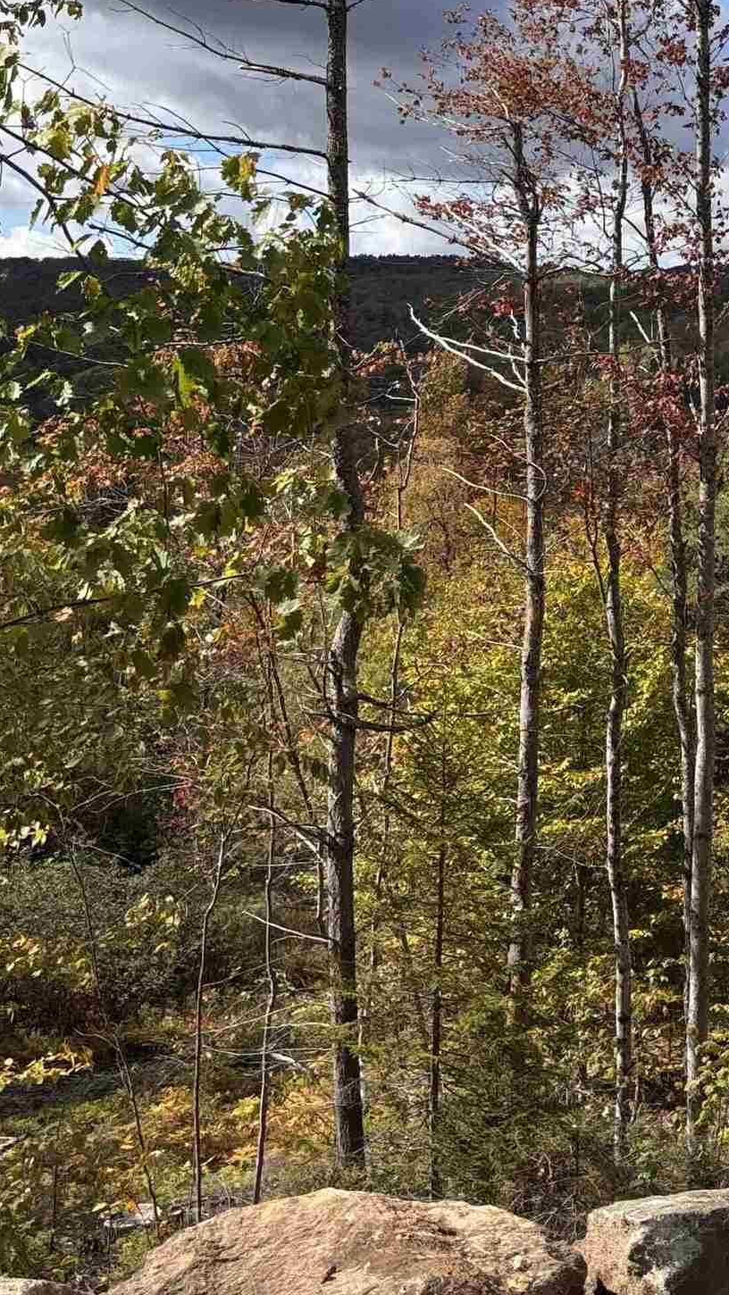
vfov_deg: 34.3
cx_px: 885
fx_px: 2061
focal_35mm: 60
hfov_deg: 18.9
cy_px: 366
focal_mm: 5.96
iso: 50
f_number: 1.6
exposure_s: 1/2778
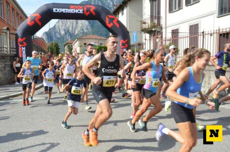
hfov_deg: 57.3
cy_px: 76
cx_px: 115
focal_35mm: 33
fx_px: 210
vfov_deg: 39.8
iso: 2500
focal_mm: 22
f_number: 25
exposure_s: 1/250
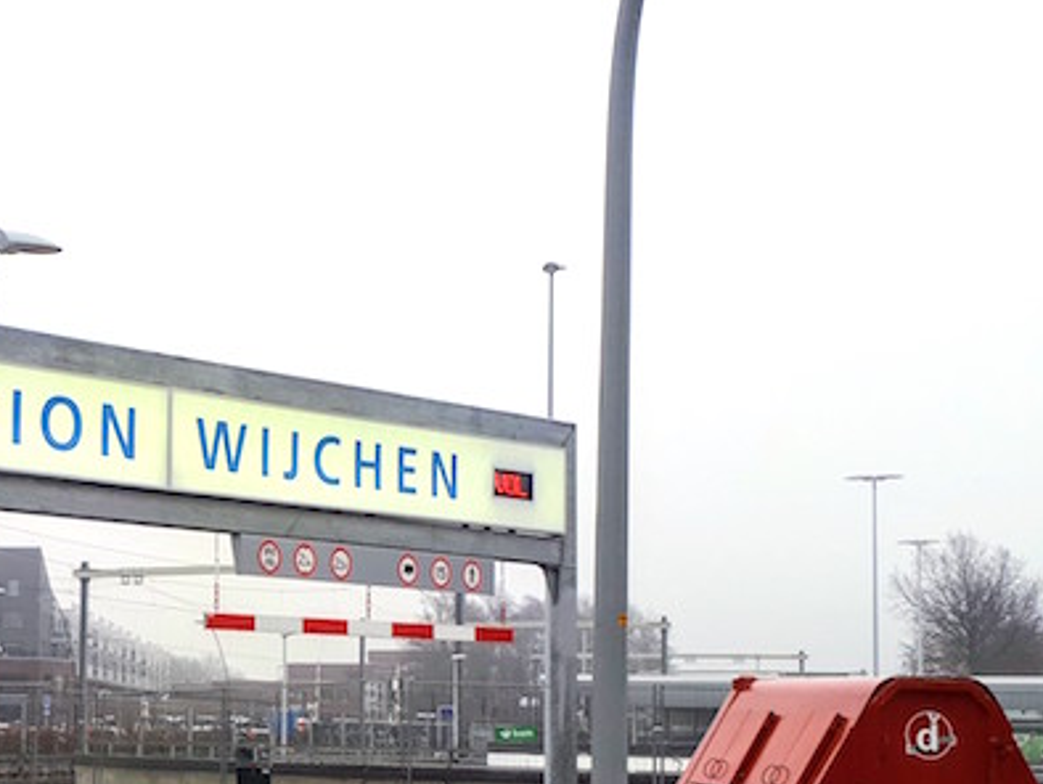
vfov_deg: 21.1
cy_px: 625
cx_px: -56
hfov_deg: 26.3
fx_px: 2080
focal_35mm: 69
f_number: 1.9
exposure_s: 1/149
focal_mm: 3.6
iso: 40
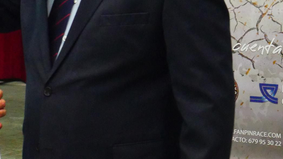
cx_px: -38
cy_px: -4
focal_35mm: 184
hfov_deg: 11.5
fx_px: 1381
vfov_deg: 6.6
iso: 3200
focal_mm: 34
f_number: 5.4
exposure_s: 1/40
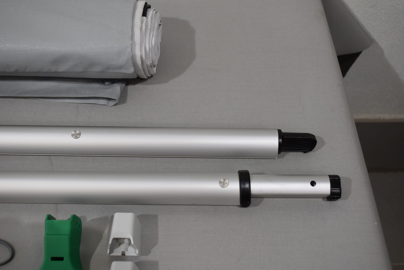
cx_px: 202
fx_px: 488
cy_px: 135
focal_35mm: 44
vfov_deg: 30.9
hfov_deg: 45.0
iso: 400
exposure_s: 1/125
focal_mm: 29
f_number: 5.6
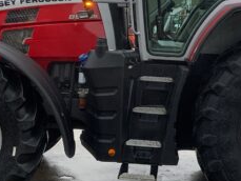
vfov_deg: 18.0
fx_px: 564
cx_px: 175
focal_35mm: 81
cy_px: 27
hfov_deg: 23.9
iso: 40
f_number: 1.8
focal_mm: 3
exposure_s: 1/60
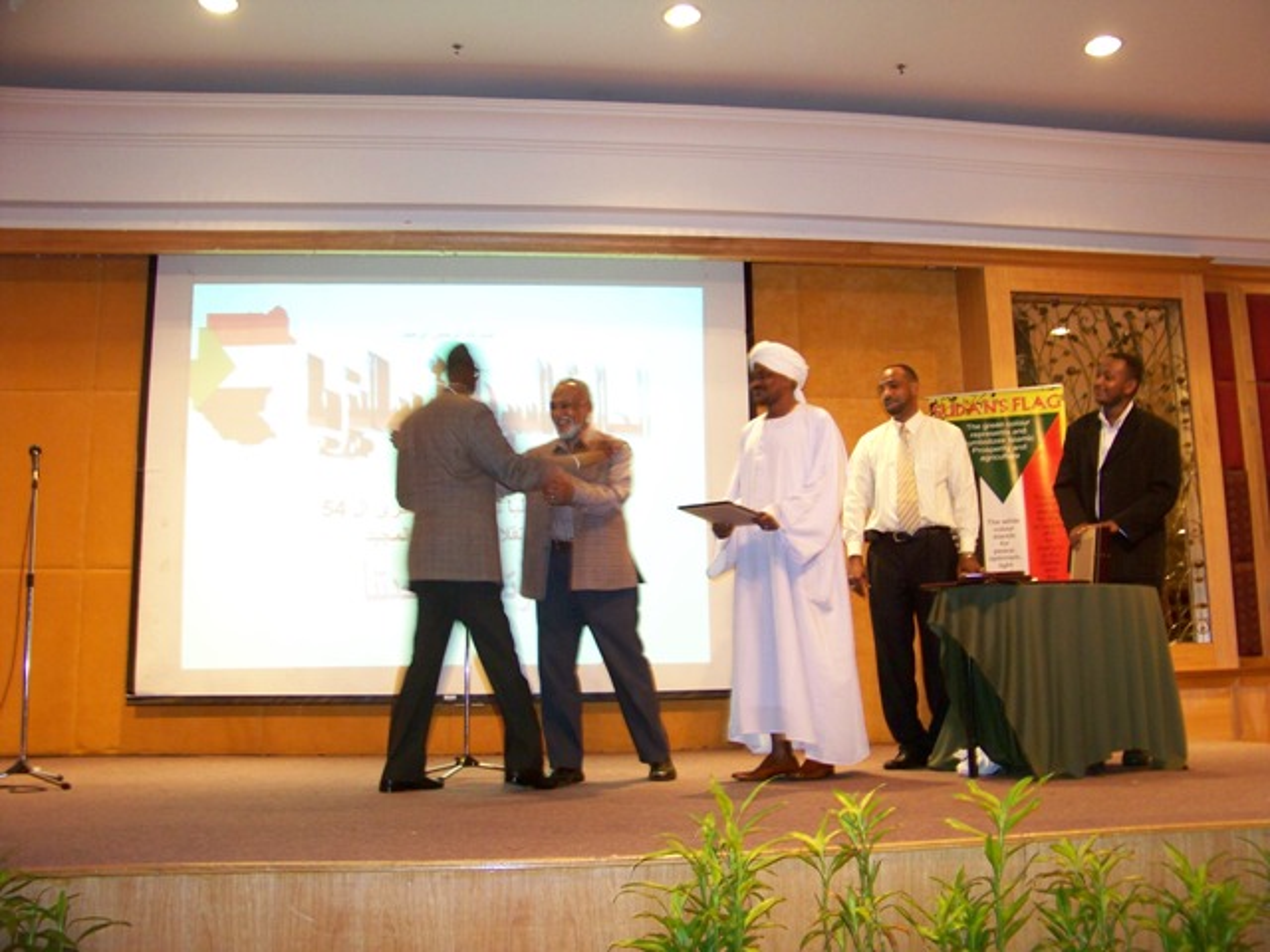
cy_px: 476
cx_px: 635
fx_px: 1211
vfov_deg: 42.9
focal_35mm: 33
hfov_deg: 55.4
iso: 200
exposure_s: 1/8
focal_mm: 5.85
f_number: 2.8
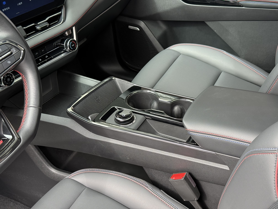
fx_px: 385
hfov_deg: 39.7
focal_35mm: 48
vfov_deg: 30.3
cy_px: 104
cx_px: 139
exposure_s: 1/158
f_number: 1.78
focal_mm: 6.76
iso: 80
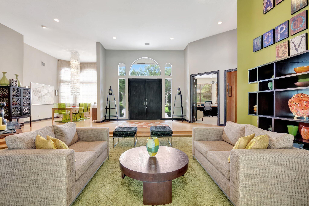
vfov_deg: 77.3
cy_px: 103
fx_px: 129
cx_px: 154
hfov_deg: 100.4
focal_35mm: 15
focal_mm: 10
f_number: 8
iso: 640
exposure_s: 1/5
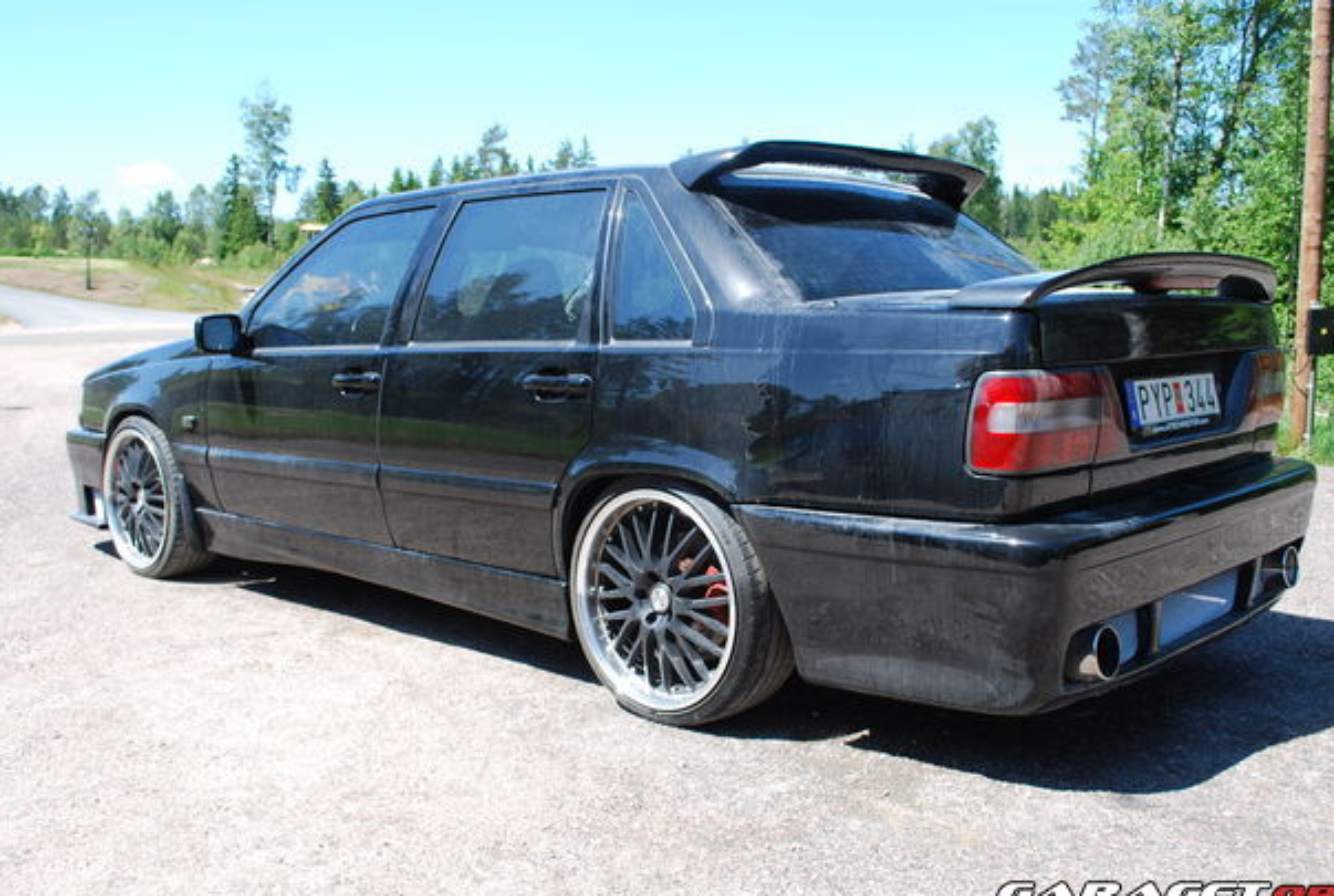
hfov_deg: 54.3
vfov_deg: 38.0
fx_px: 1300
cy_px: 440
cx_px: 668
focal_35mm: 35
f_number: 5.6
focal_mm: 22
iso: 100
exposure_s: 1/125
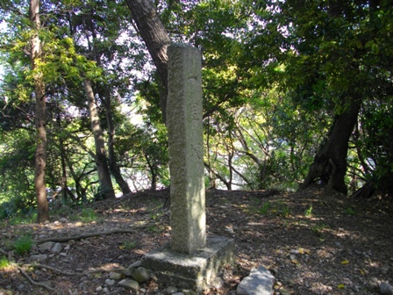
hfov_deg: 56.8
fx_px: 363
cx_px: 196
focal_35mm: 32
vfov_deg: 44.2
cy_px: 148
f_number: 2.9
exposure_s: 1/100
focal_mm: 5.7
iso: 100
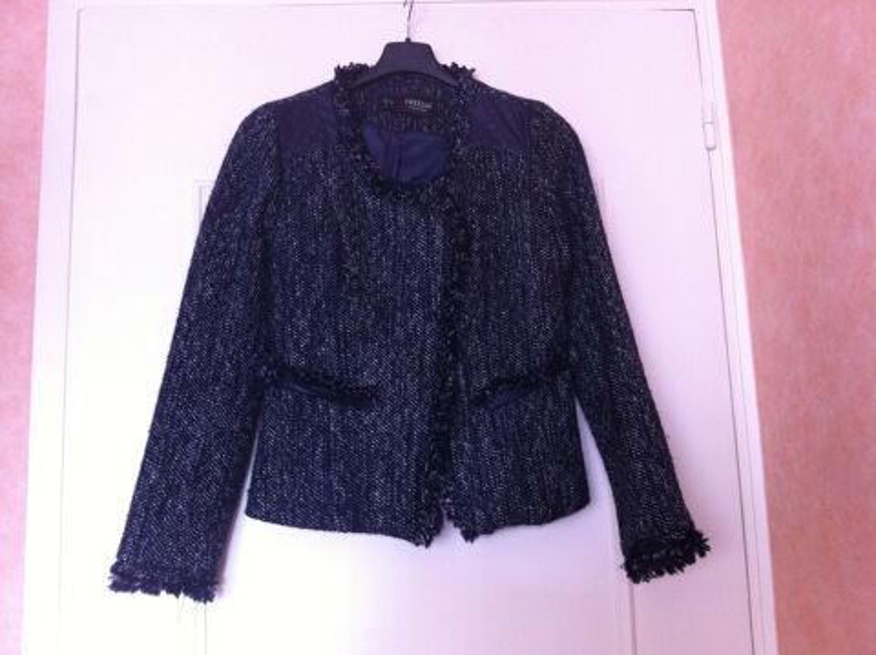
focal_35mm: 35
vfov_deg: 40.6
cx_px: 438
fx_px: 885
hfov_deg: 52.7
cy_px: 328
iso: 250
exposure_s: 1/15
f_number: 2.8
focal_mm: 3.85
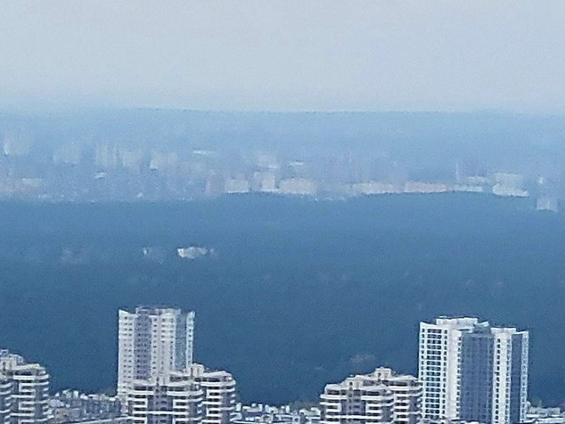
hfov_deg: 14.8
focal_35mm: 113
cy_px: 341
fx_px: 1845
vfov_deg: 13.1
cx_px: 1068
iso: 25
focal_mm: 5.9
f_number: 2
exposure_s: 1/588
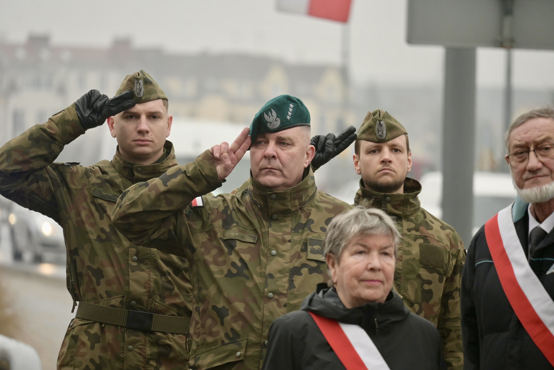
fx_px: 5770
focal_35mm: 375
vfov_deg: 3.7
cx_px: 277
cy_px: 185
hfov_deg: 5.5
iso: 360
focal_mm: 250
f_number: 6.3
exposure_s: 1/250
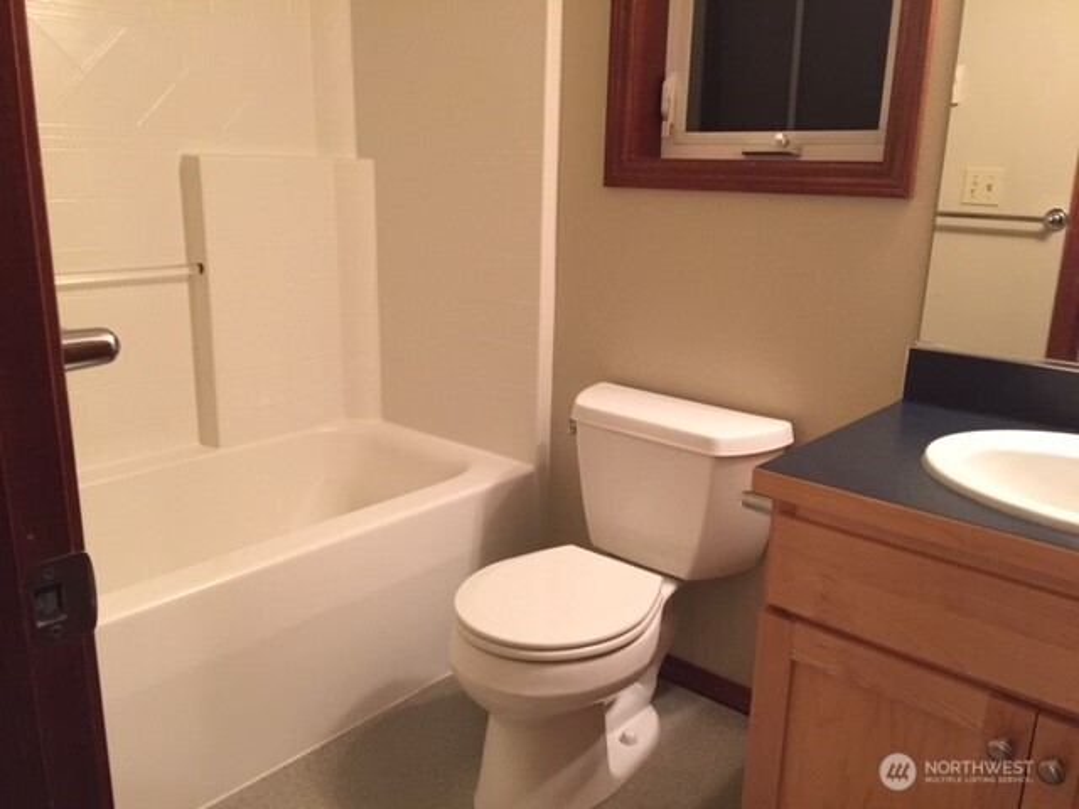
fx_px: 904
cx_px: 540
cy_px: 404
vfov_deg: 48.2
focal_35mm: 29
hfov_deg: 61.7
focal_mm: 4.15
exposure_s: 1/15
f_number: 2.2
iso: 125
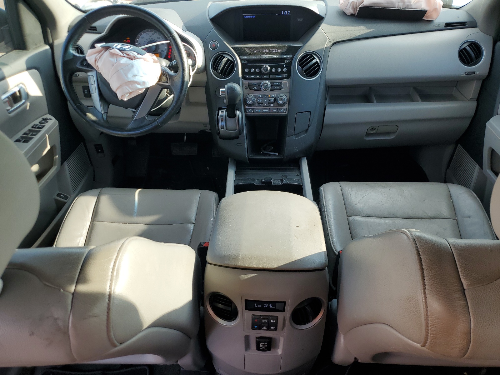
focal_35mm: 26
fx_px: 376
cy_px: 188
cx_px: 250
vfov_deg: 53.1
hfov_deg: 67.3
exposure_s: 1/217
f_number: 1.5
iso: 50
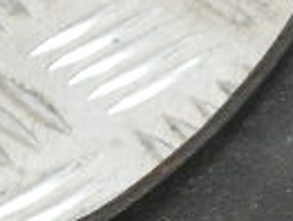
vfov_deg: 5.8
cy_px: 194
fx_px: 2181
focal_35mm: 257
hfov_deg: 7.3
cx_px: 660
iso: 149
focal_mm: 5.8
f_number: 3.2
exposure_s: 1/75.3
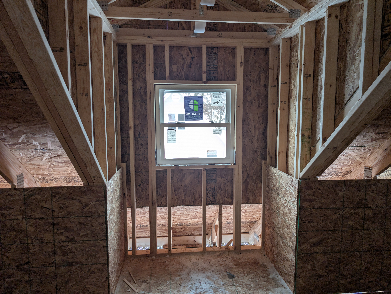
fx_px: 271
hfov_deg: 71.5
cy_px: 147
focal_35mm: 24
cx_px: 196
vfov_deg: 56.9
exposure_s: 1/94.9
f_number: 1.68
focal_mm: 6.9
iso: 139
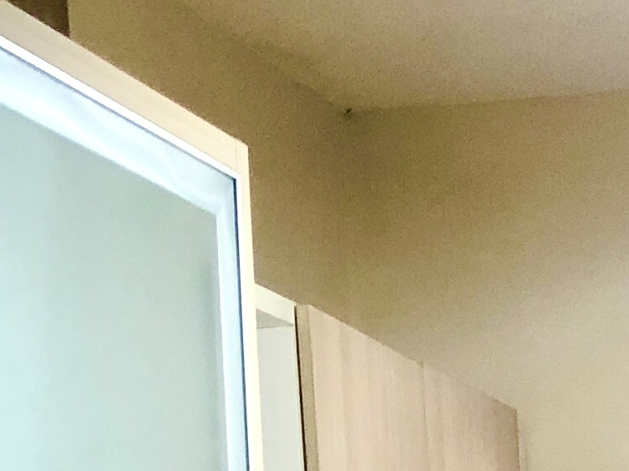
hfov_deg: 12.6
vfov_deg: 8.7
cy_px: 1244
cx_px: 884
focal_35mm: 150
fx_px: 2724
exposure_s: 1/15
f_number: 1.8
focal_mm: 3.99
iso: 50
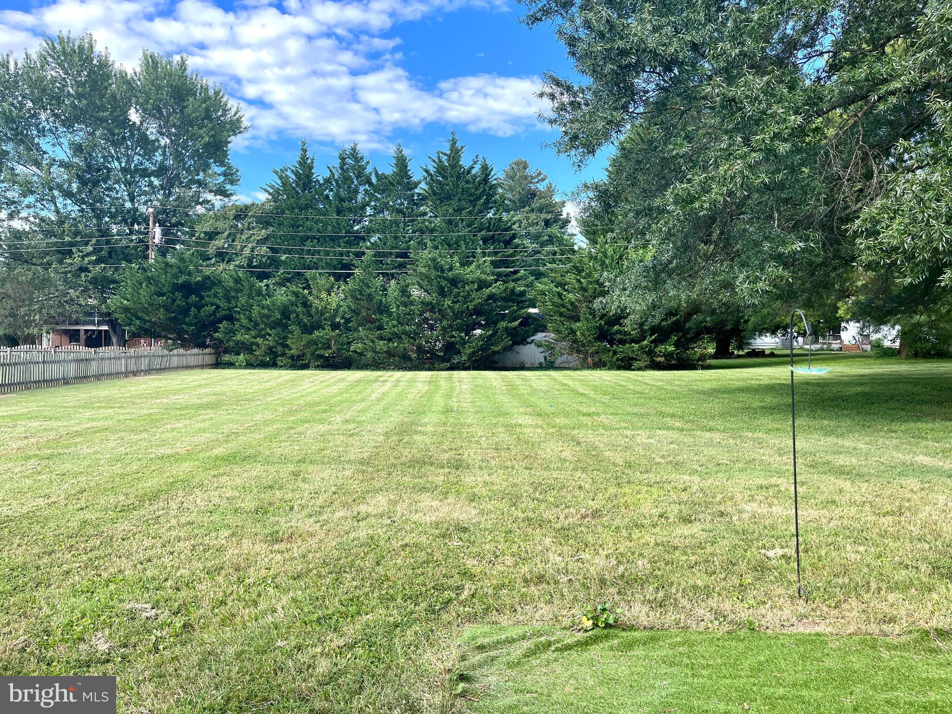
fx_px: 715
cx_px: 476
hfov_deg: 67.3
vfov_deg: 53.1
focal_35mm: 26
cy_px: 357
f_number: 1.6
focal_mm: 5.1
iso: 50
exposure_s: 1/766
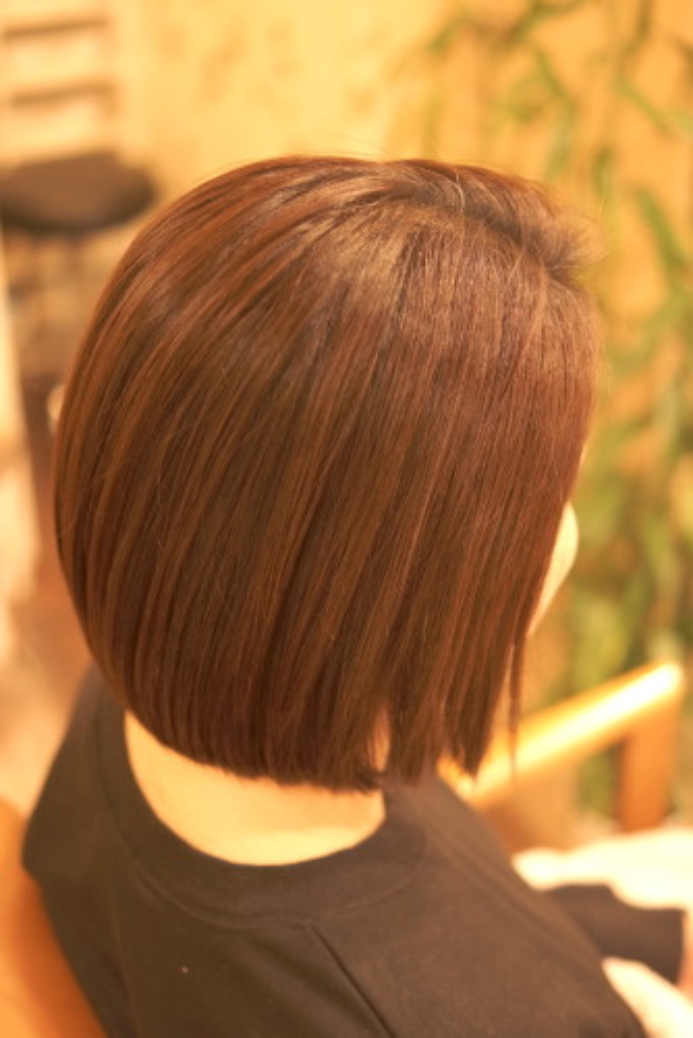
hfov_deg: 25.8
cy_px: 519
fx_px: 1514
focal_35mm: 52
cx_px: 346
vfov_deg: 37.8
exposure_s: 1/200
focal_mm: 35
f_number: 2.2
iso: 800
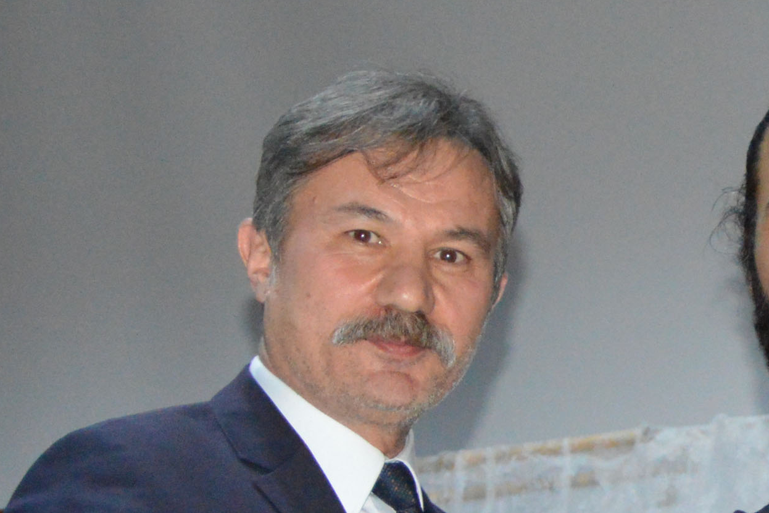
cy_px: 551
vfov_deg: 11.7
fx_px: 2478
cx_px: 650
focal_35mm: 116
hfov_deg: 17.4
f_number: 4.2
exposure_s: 1/60
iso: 2500
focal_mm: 34
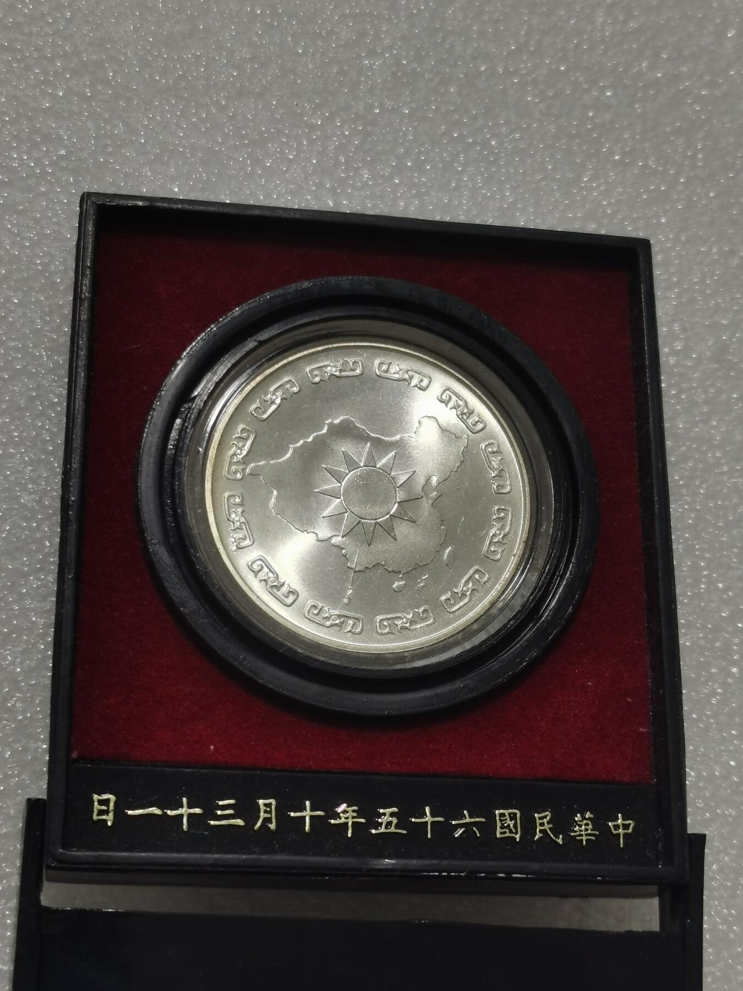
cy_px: 496
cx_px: 372
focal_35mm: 61
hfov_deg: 24.0
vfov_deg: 31.7
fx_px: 1746
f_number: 1.8
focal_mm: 5.58
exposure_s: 1/156
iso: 50
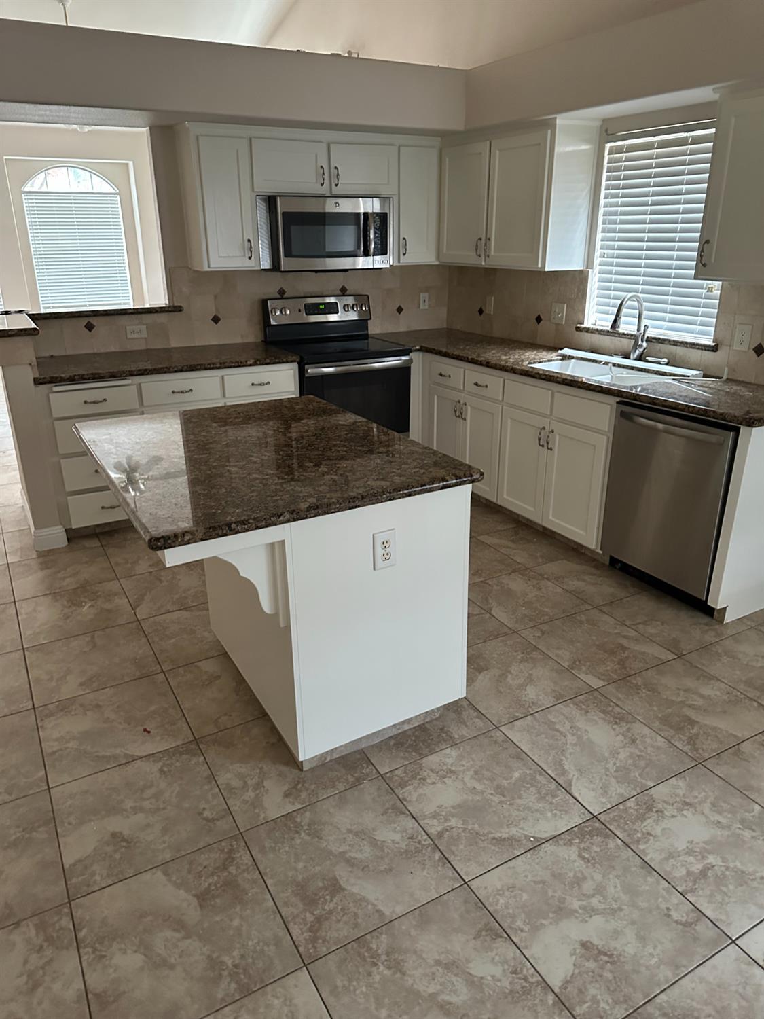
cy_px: 510
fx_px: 706
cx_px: 382
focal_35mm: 24
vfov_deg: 71.6
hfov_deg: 56.8
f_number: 1.78
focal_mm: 6.86
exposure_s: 1/47
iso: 1000
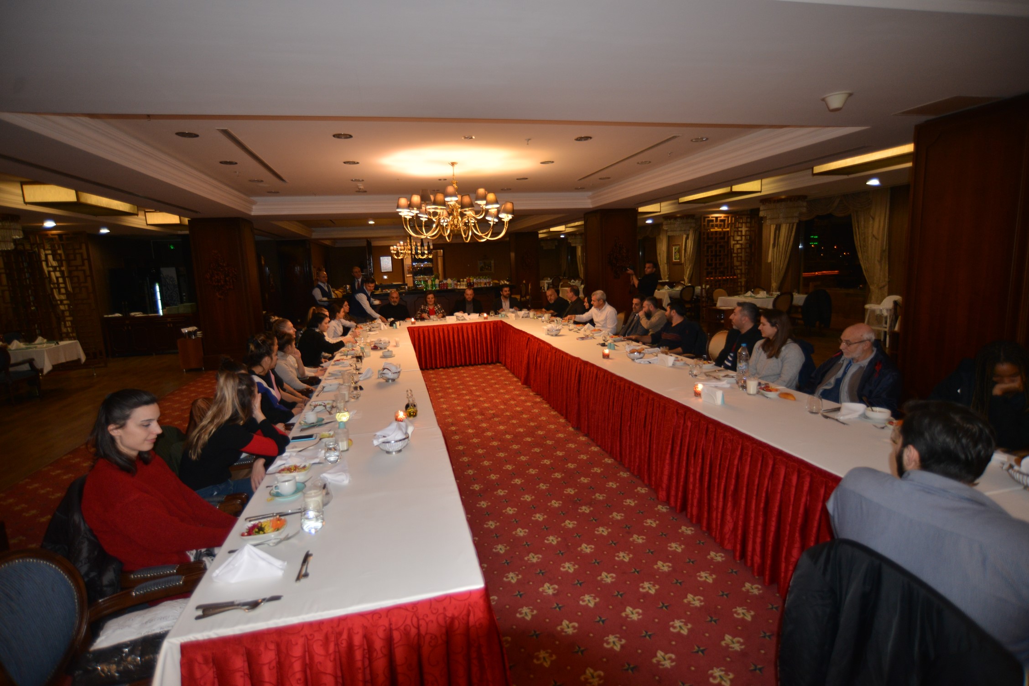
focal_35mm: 18
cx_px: 514
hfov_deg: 90.0
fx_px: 514
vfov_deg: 67.4
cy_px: 343
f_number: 3.5
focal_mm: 18
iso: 800
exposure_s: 1/60
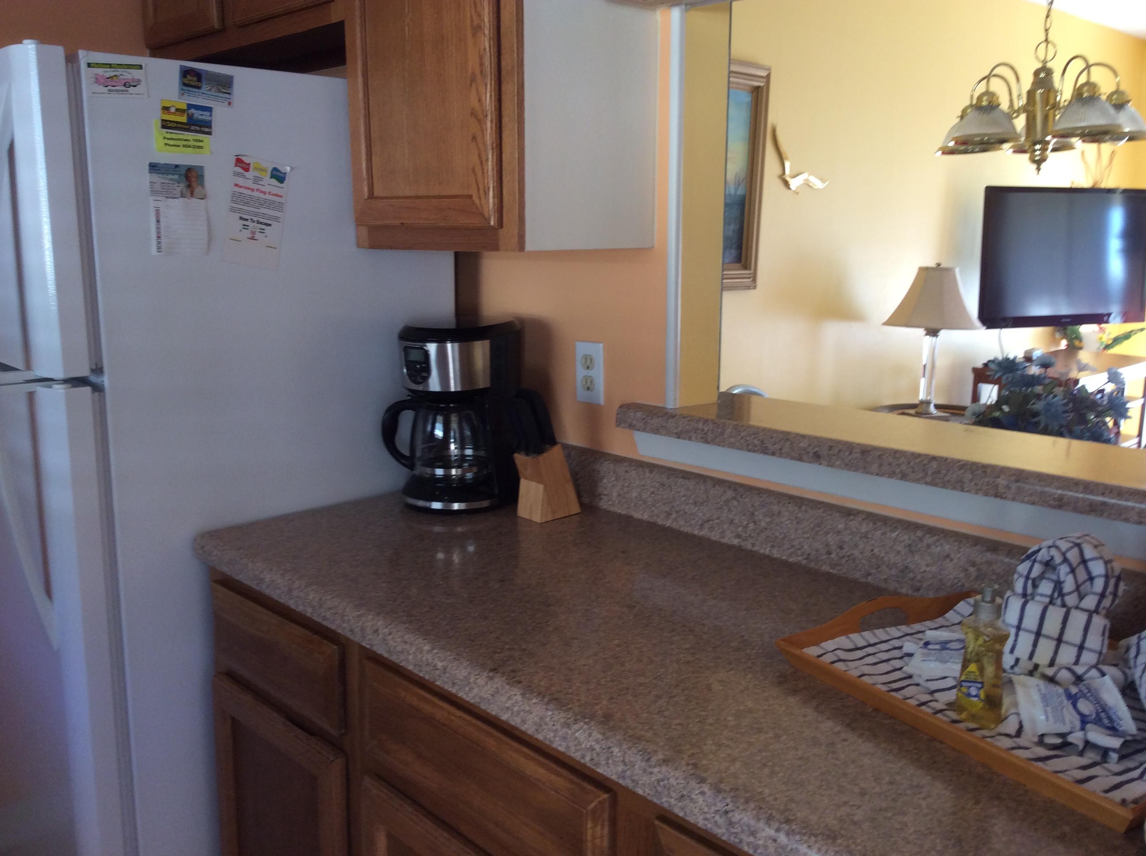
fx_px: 1091
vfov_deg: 42.8
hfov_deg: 55.4
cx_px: 573
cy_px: 428
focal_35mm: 33
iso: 50
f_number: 2.4
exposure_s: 1/40
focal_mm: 3.3
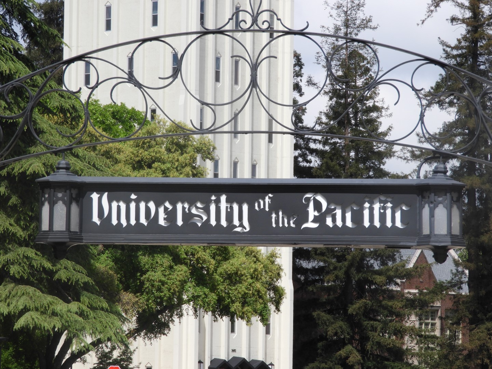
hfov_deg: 11.0
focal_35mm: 180
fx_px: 2558
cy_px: 184
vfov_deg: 8.2
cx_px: 246
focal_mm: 32.2
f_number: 5.3
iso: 100
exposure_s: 1/500
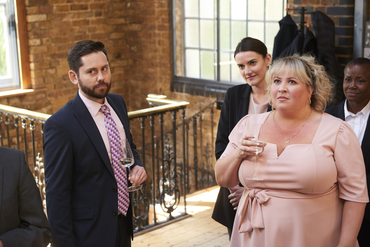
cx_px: 185
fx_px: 720
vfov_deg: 19.5
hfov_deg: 28.8
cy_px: 124
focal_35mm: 70
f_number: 4
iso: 400
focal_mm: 70
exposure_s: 1/80
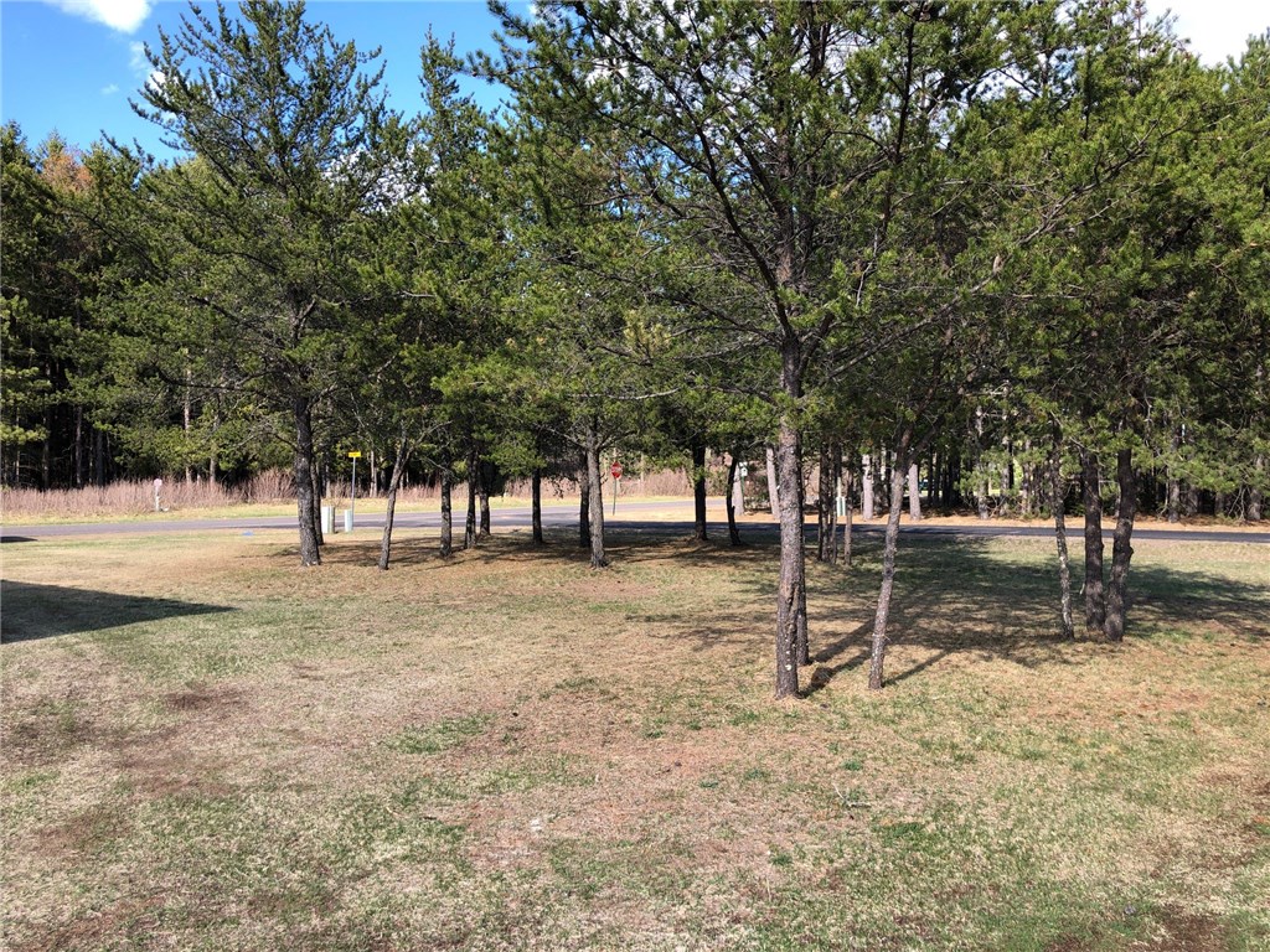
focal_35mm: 28
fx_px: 1027
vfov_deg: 49.7
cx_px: 635
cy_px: 476
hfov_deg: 63.4
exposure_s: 1/475
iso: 20
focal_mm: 4
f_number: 1.8
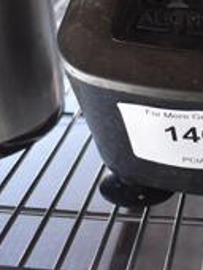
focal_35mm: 73
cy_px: -17
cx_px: 227
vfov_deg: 25.0
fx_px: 569
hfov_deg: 19.3
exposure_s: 1/125
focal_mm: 18
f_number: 3.5
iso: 1400
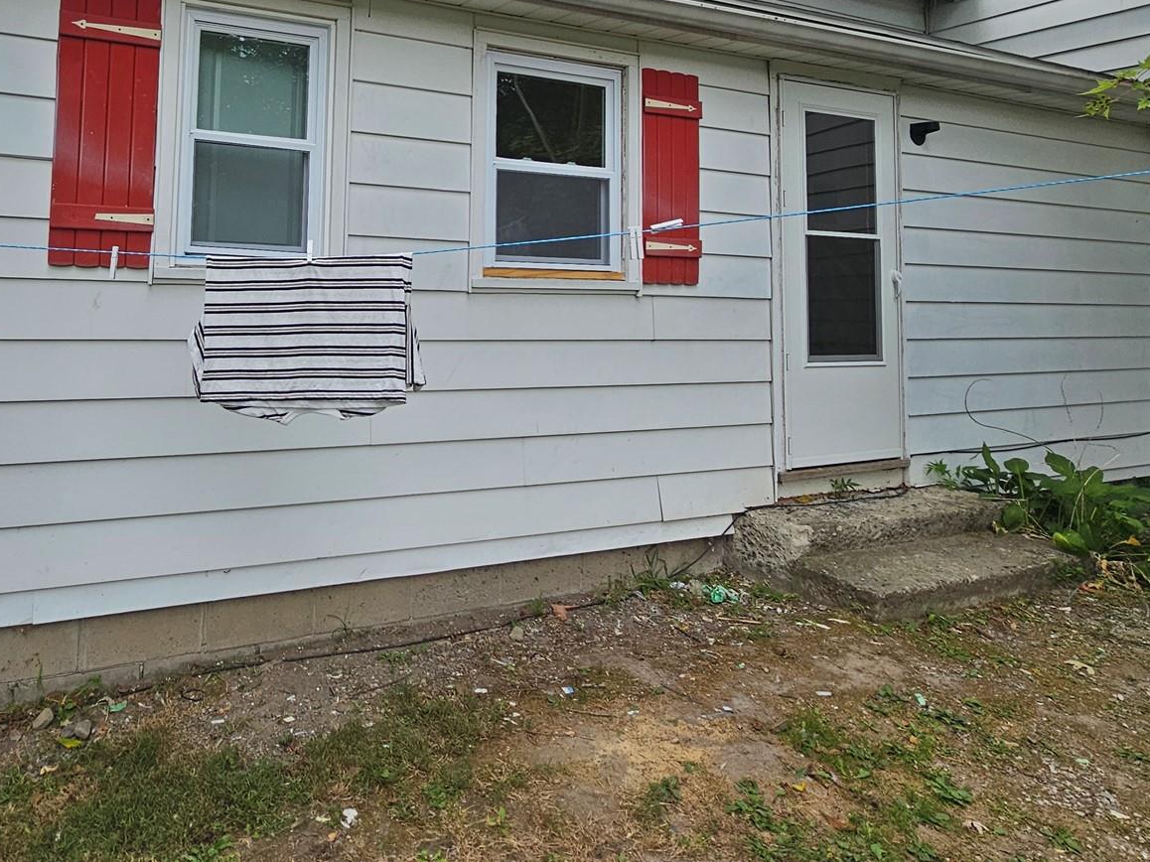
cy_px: 223
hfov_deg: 71.5
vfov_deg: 56.2
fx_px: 764
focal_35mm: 23
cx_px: 373
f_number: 2.2
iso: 50
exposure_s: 1/403
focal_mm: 2.2
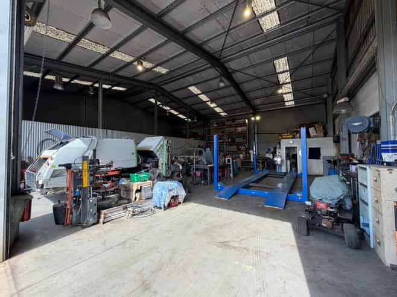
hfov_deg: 102.1
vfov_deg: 85.6
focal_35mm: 14
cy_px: 148
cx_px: 198
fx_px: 161
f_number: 2.2
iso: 50
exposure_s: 1/300
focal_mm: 2.22
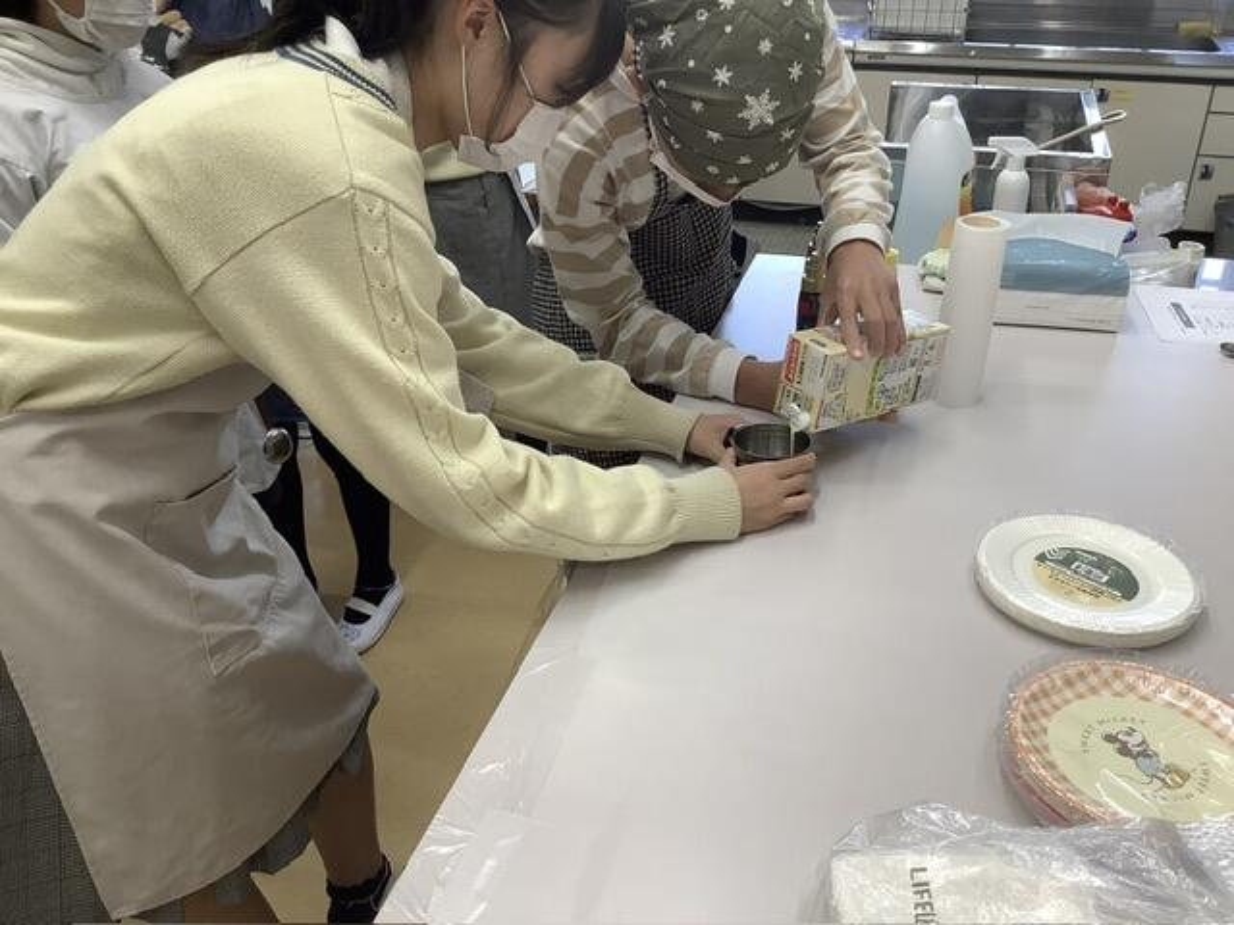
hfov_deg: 58.4
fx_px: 1105
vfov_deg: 45.4
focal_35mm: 31
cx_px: 617
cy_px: 462
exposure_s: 1/100
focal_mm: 3.3
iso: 64
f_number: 2.4
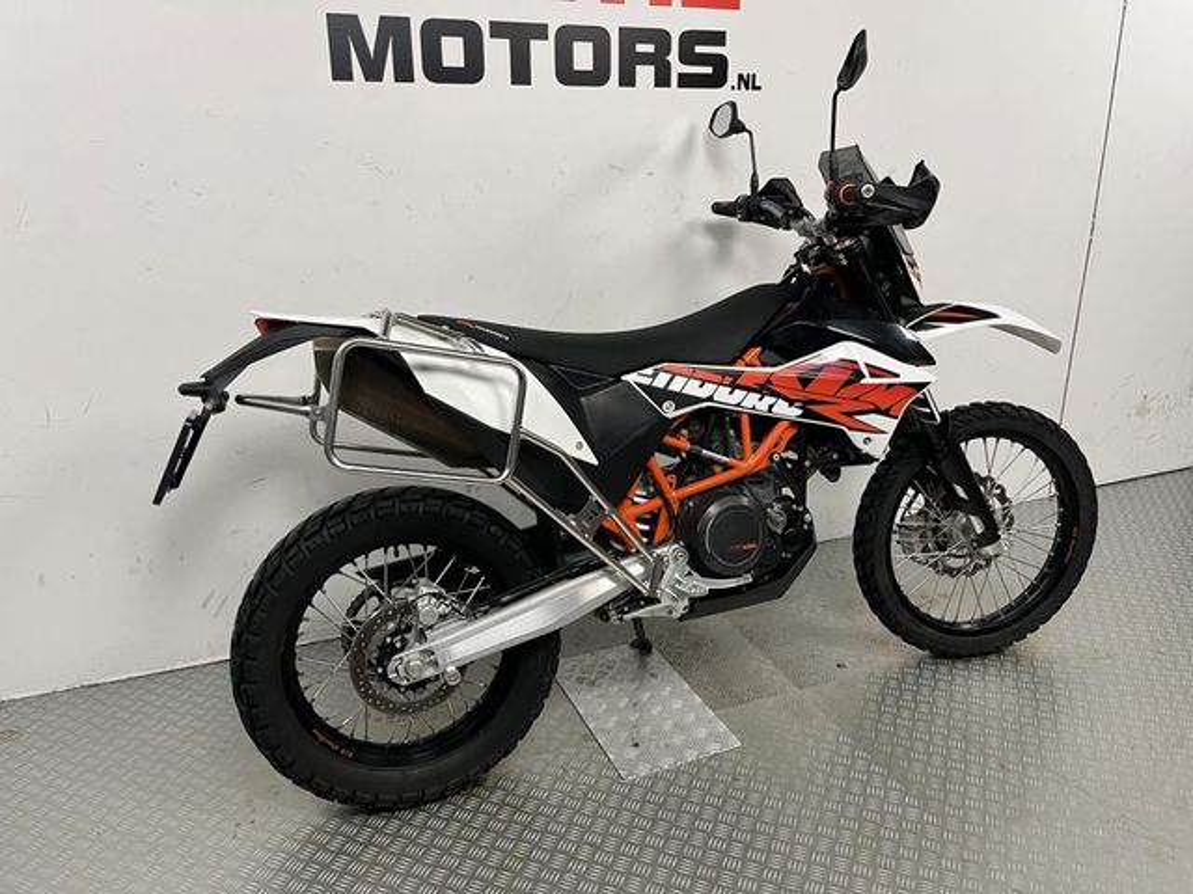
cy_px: 447
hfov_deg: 67.3
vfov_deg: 53.1
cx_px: 596
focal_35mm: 26
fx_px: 896
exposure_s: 1/50
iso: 100
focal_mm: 5.1
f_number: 1.6
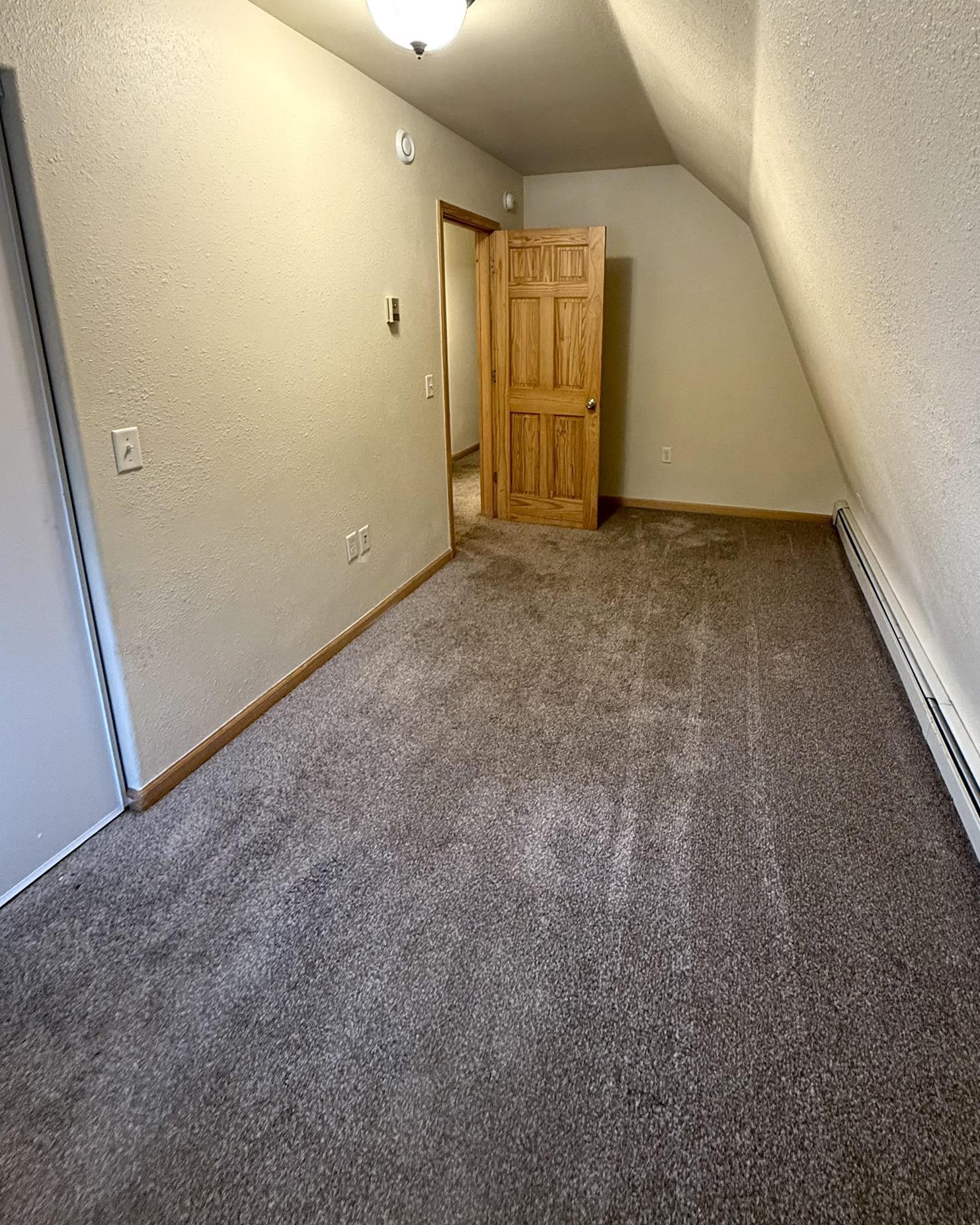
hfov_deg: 76.8
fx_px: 616
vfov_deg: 88.1
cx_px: 539
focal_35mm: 17
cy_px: 472
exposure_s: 1/75
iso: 320
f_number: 2.2
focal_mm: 2.22
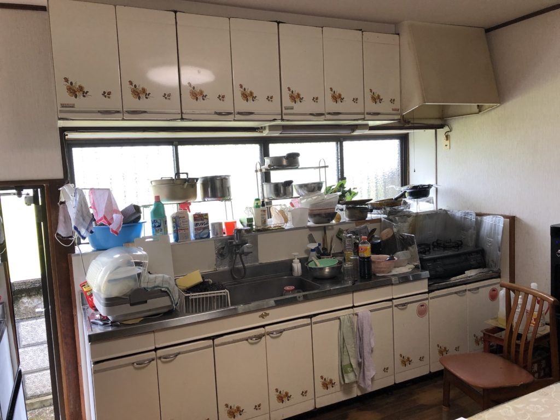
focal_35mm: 28
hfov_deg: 63.4
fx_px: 453
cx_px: 280
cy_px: 210
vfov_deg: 49.7
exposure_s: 1/40
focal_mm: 3.99
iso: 25
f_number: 1.8
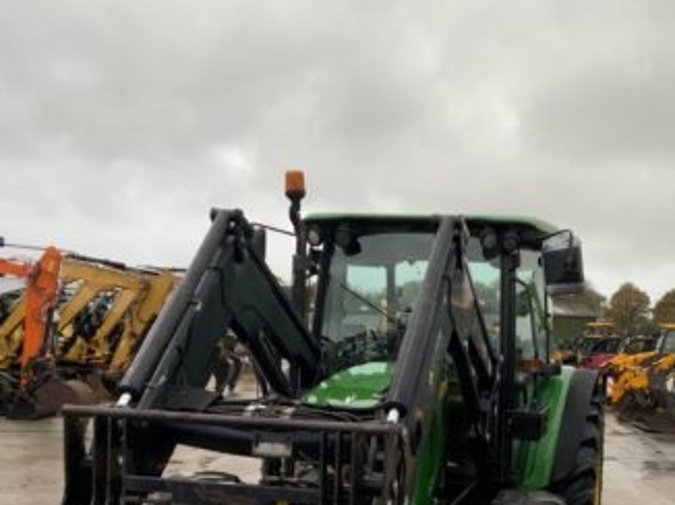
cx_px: 437
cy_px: 484
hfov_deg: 33.6
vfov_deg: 24.6
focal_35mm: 57
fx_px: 1111
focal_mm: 3
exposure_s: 1/122
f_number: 1.8
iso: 50
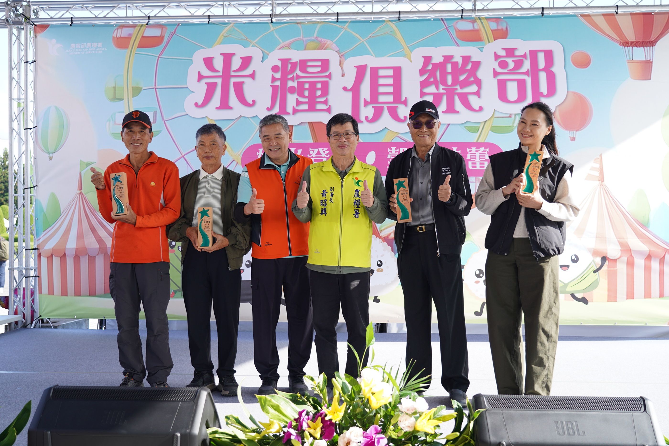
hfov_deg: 53.1
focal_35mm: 36
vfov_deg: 36.9
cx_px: 334
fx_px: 669
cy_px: 223
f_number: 4
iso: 125
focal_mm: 36
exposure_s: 1/250
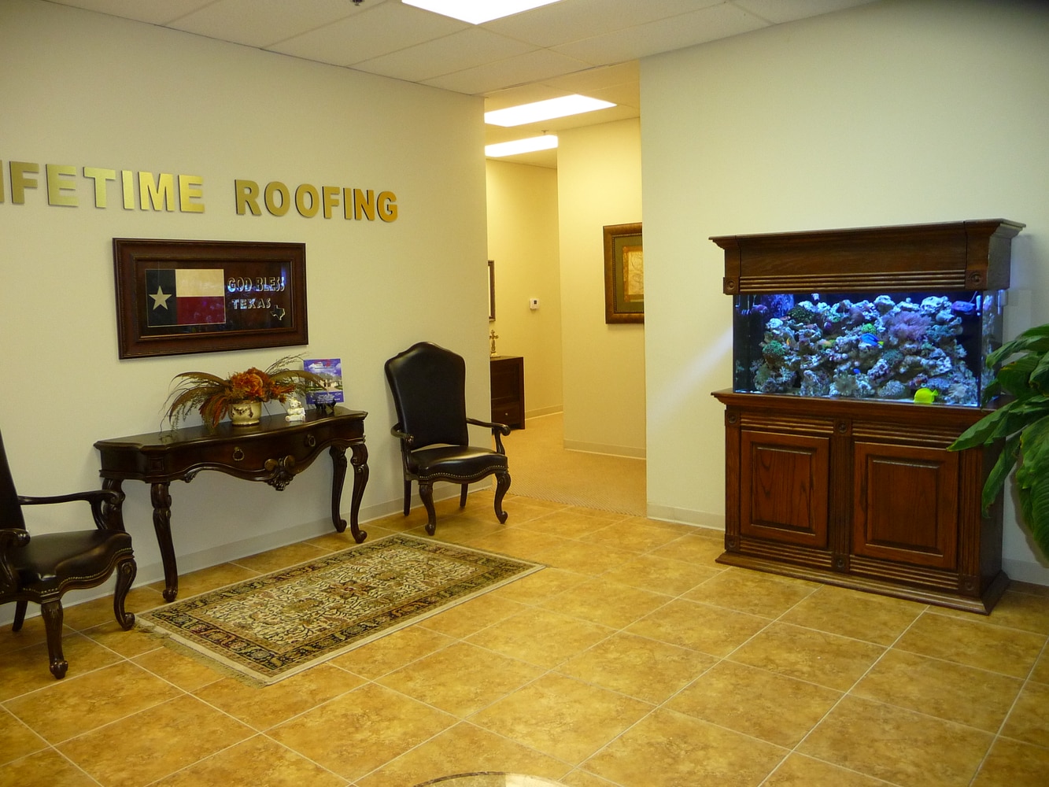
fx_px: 849
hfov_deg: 63.4
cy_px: 394
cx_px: 524
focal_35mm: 28
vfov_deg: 49.8
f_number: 3.3
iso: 250
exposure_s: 1/30
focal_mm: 4.7
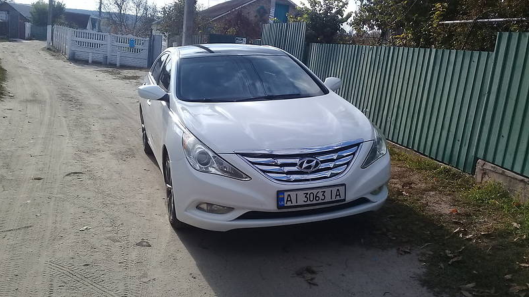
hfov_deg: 58.0
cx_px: 264
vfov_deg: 34.6
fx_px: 477
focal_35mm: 34
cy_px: 151
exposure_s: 1/1121
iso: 50
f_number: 2.2
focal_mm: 3.3
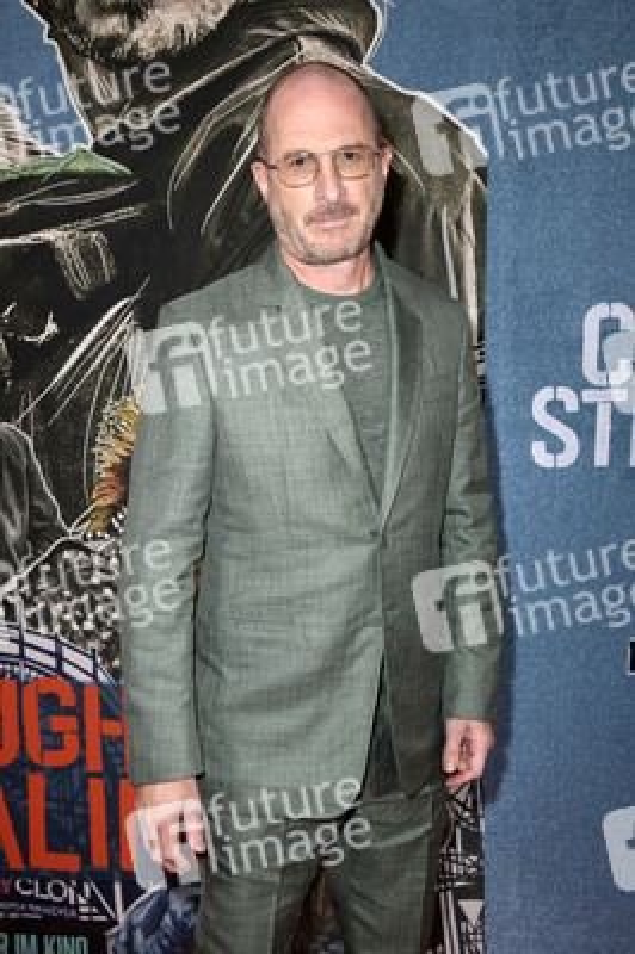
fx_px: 1007
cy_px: 477
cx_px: 318
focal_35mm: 38
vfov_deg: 50.7
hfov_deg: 35.0
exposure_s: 1/200
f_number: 5.6
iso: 800
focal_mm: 38
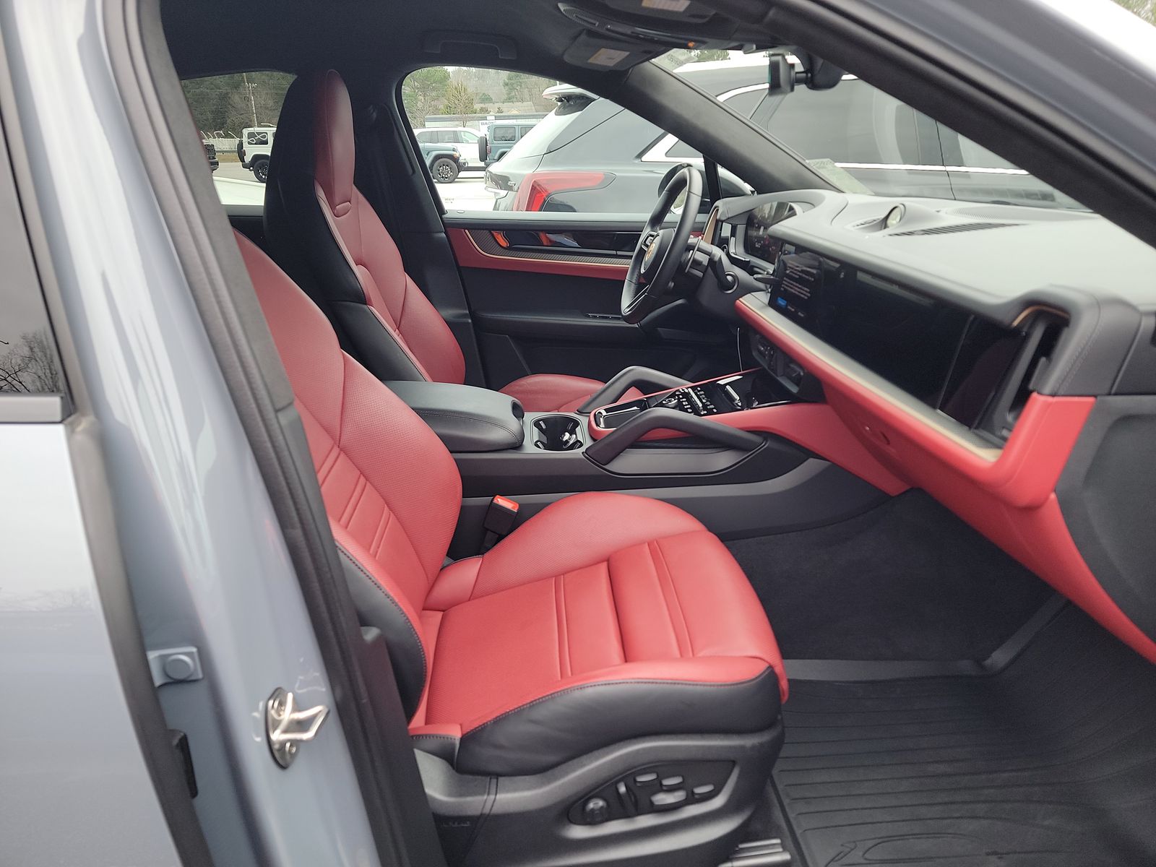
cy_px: 434
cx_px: 578
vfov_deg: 56.8
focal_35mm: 24
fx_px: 801
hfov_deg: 71.6
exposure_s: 1/59
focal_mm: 6.7
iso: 84
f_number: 1.8
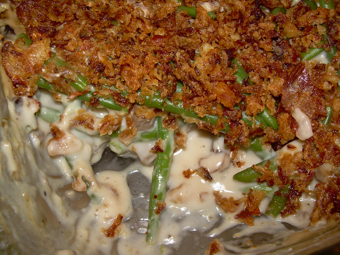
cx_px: 170
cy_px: 128
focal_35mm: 38
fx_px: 373
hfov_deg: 49.0
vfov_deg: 37.7
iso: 50
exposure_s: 1/60
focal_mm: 6.3
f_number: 2.8
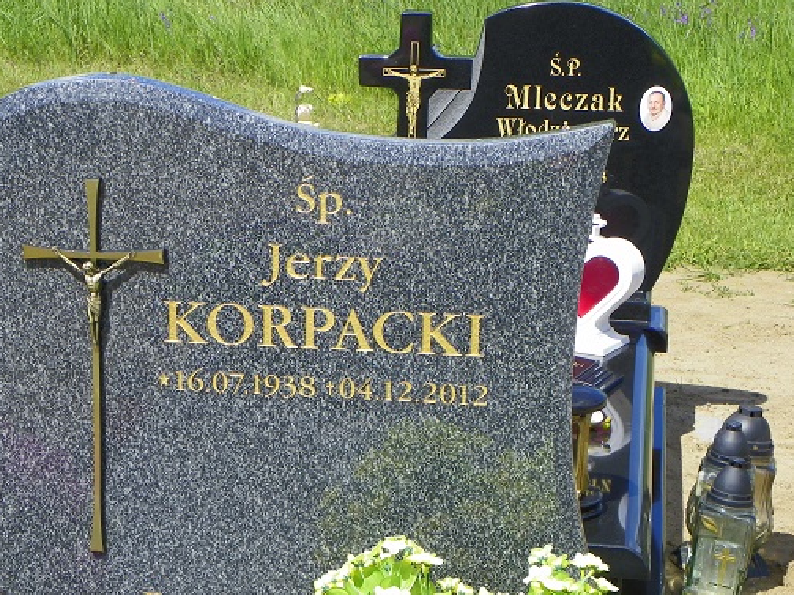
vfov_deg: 14.9
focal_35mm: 99
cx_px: 323
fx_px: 2271
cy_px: 346
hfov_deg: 19.8
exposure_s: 1/200
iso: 64
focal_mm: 13.8
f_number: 5.6
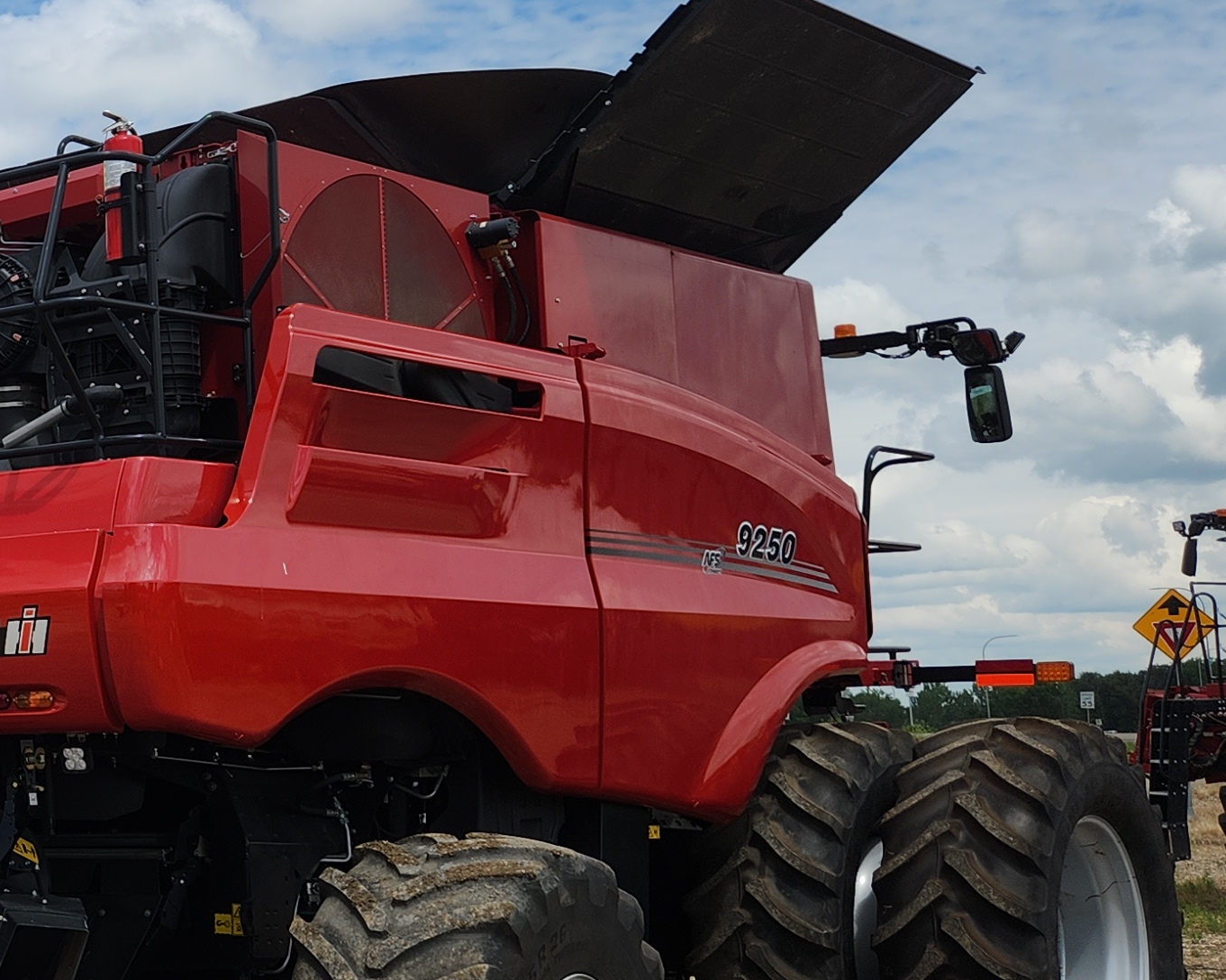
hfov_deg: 24.5
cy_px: 573
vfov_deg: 23.1
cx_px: -431
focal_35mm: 66
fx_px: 2394
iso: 20
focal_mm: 5.4
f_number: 1.8
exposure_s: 1/2094
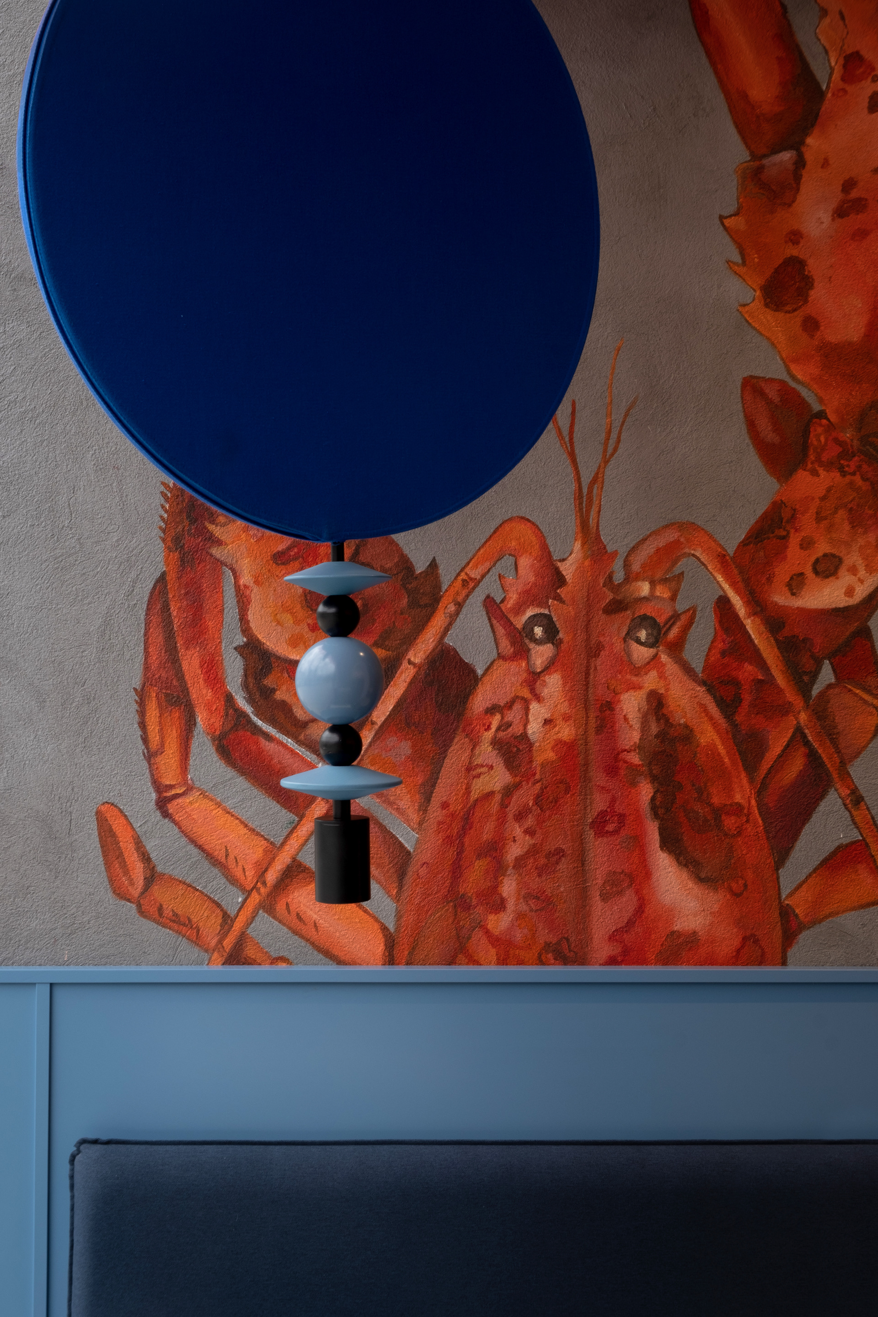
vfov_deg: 41.9
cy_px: 658
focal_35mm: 47
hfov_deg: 28.6
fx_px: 1719
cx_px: 439
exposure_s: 1/8
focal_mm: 31.5
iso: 160
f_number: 14
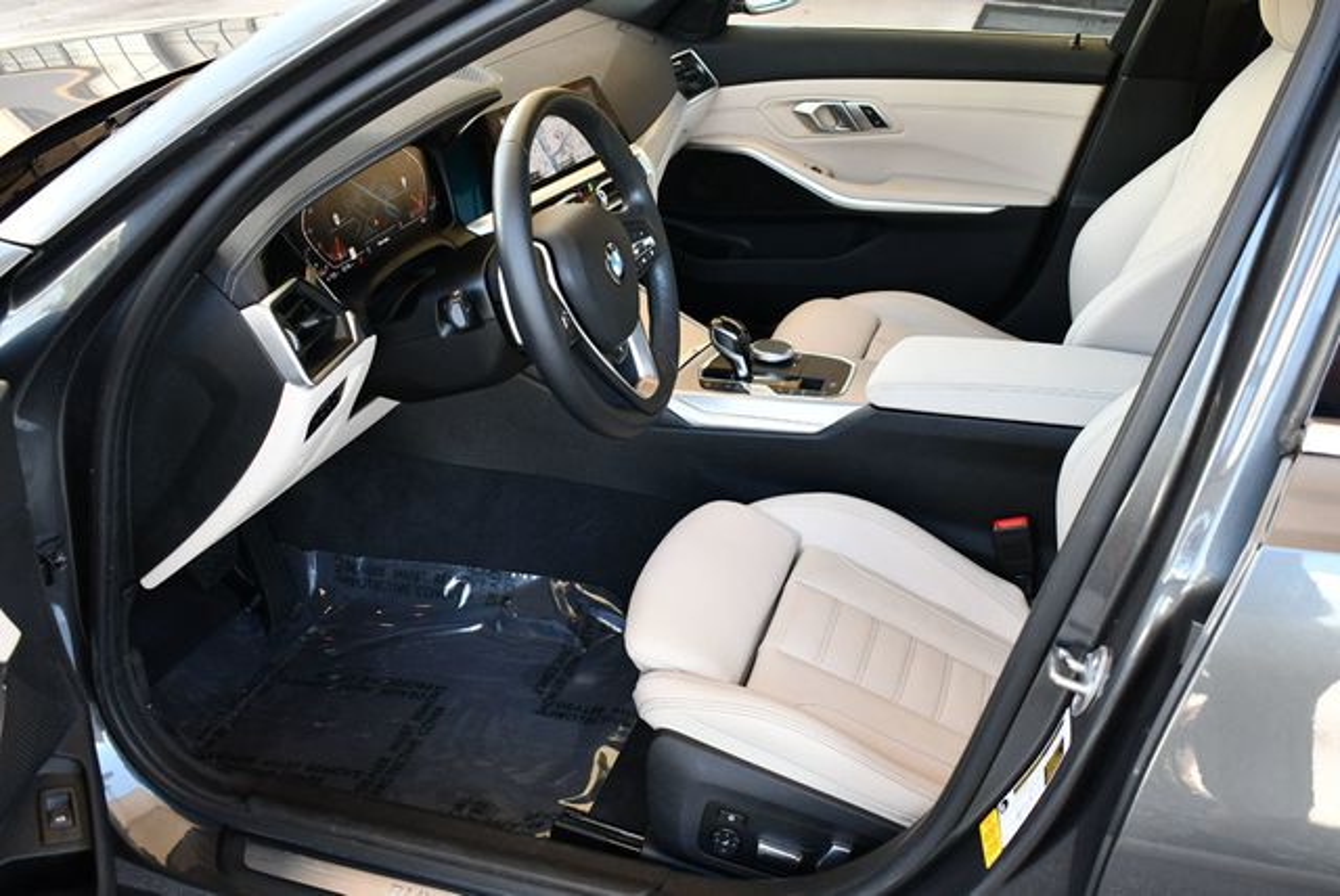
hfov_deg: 53.1
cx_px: 670
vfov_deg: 36.9
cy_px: 448
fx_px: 1341
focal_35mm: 36
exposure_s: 1/250
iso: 800
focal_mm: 18
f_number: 3.5
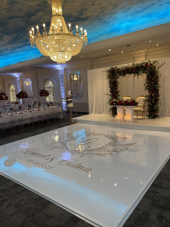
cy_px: 114
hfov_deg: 53.1
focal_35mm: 26
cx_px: 85
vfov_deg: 67.3
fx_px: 170
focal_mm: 5.1
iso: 80
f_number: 1.6
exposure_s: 1/50
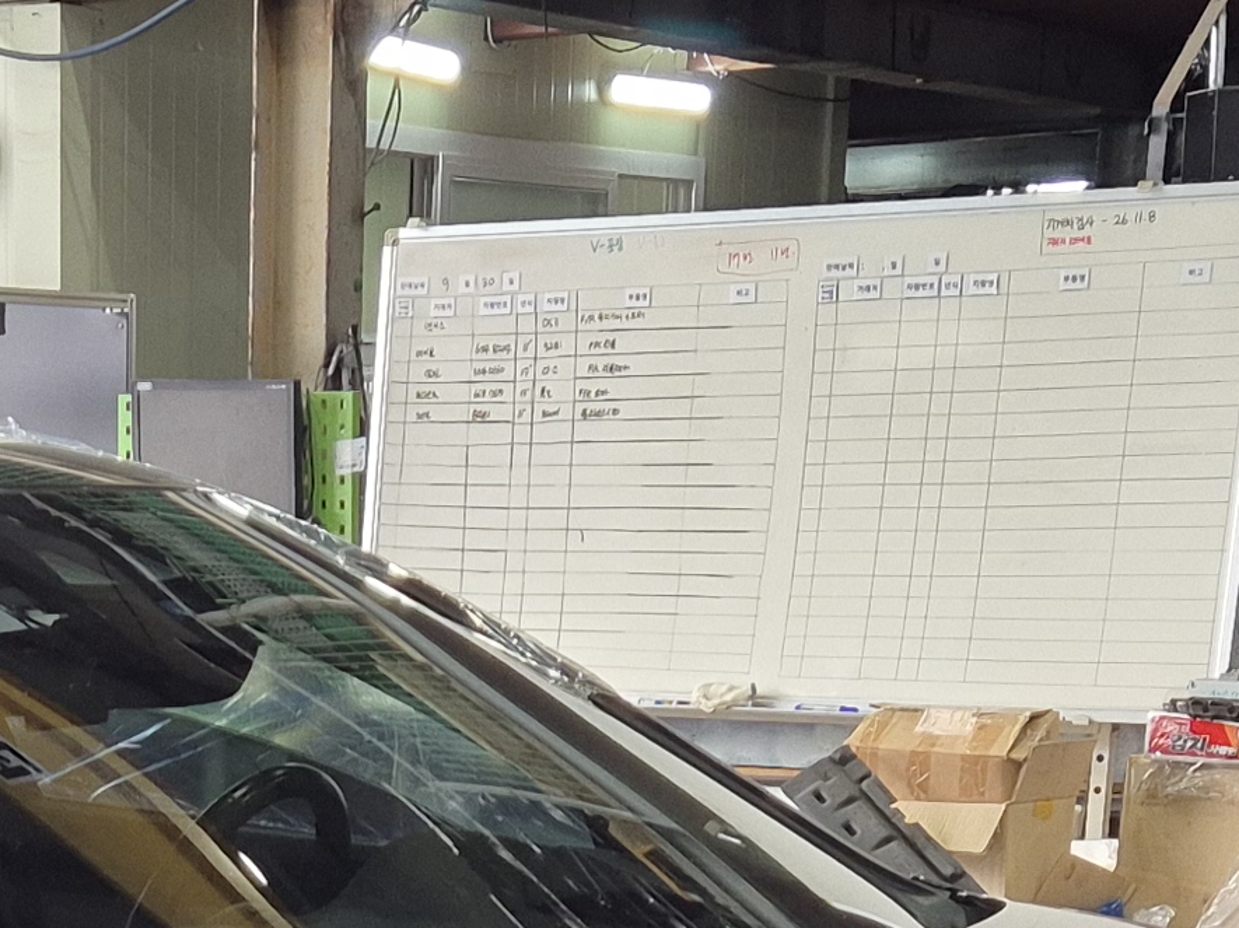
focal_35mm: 104
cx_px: 6
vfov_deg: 13.2
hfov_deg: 18.4
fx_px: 3721
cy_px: 1499
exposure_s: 1/120
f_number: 1.8
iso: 125
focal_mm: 5.4
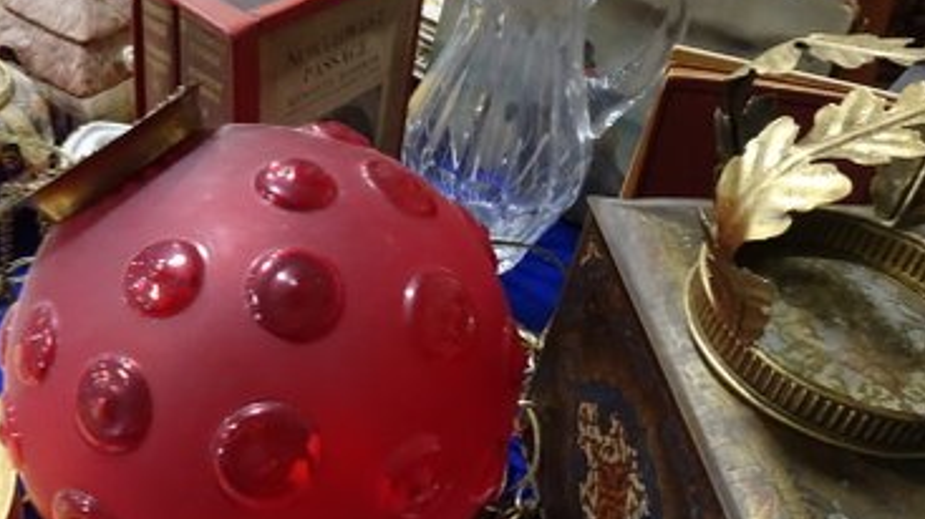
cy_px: 359
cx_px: 369
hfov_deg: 45.2
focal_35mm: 45
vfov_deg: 26.3
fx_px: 1103
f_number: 3.5
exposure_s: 1/30
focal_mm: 4.1
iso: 500
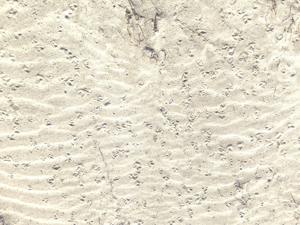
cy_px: 112
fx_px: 303
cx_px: 150
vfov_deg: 40.7
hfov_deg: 52.6
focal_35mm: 35
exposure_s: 1/497
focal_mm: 4.28
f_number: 2.4
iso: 50
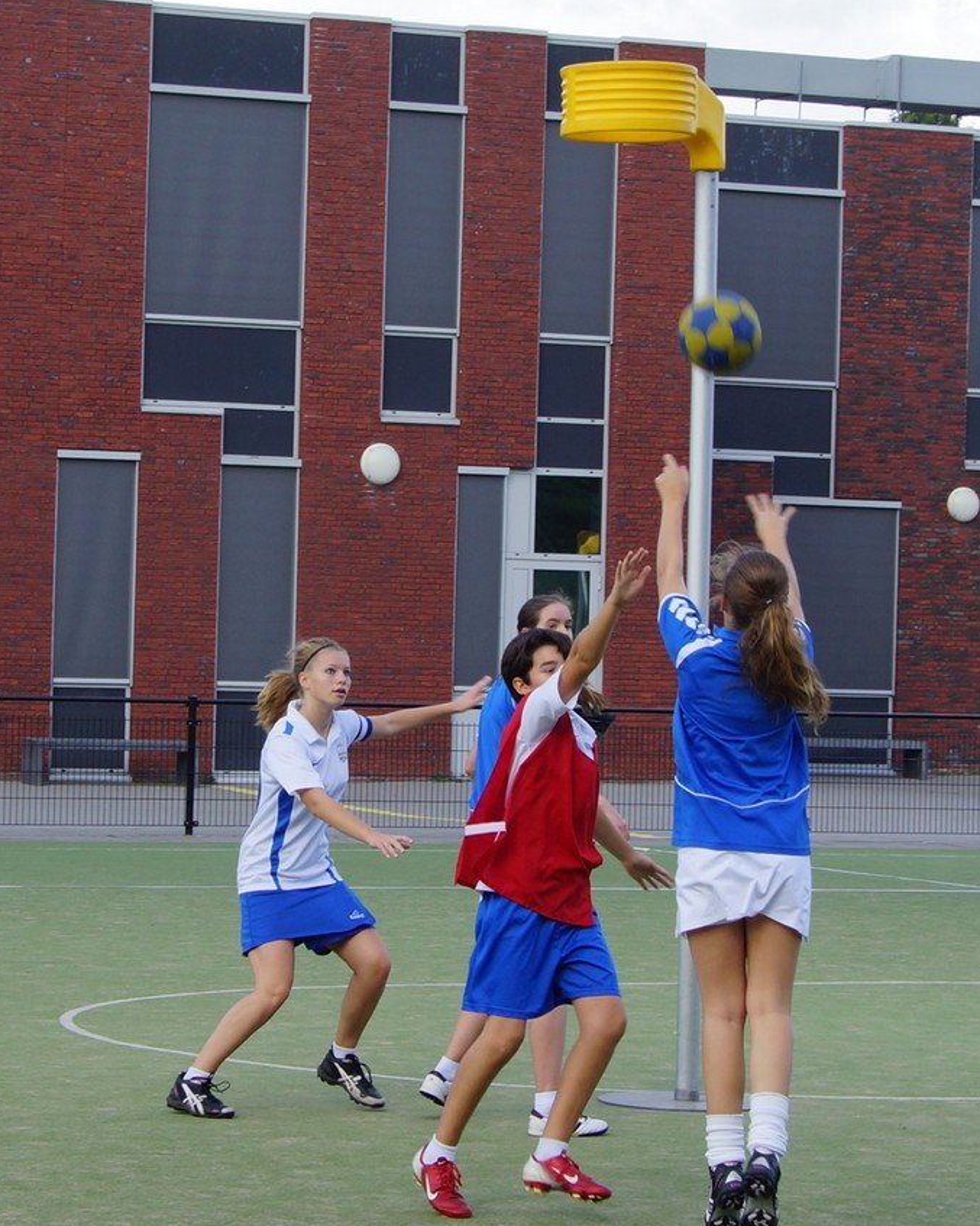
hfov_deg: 25.6
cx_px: 488
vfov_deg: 31.7
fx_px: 2161
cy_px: 592
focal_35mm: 60
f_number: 6.3
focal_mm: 35
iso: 100
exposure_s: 1/200
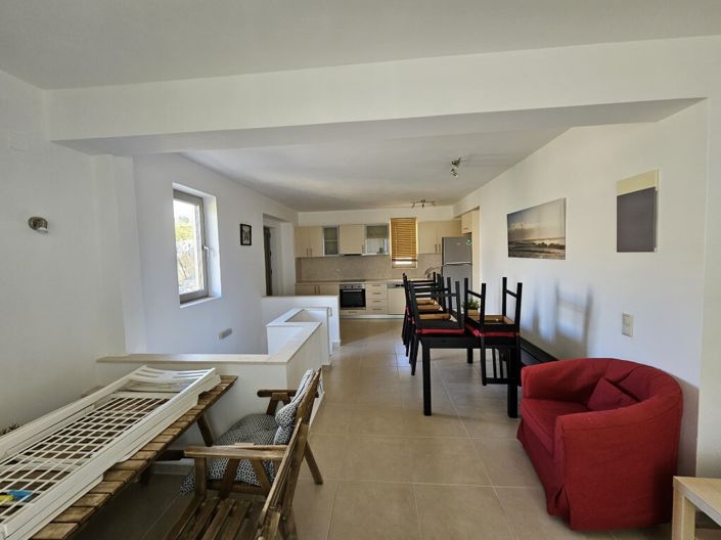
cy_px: 270
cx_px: 360
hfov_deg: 106.2
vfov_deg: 89.9
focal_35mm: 13
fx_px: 271
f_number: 2.2
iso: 160
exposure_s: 1/50
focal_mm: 2.2
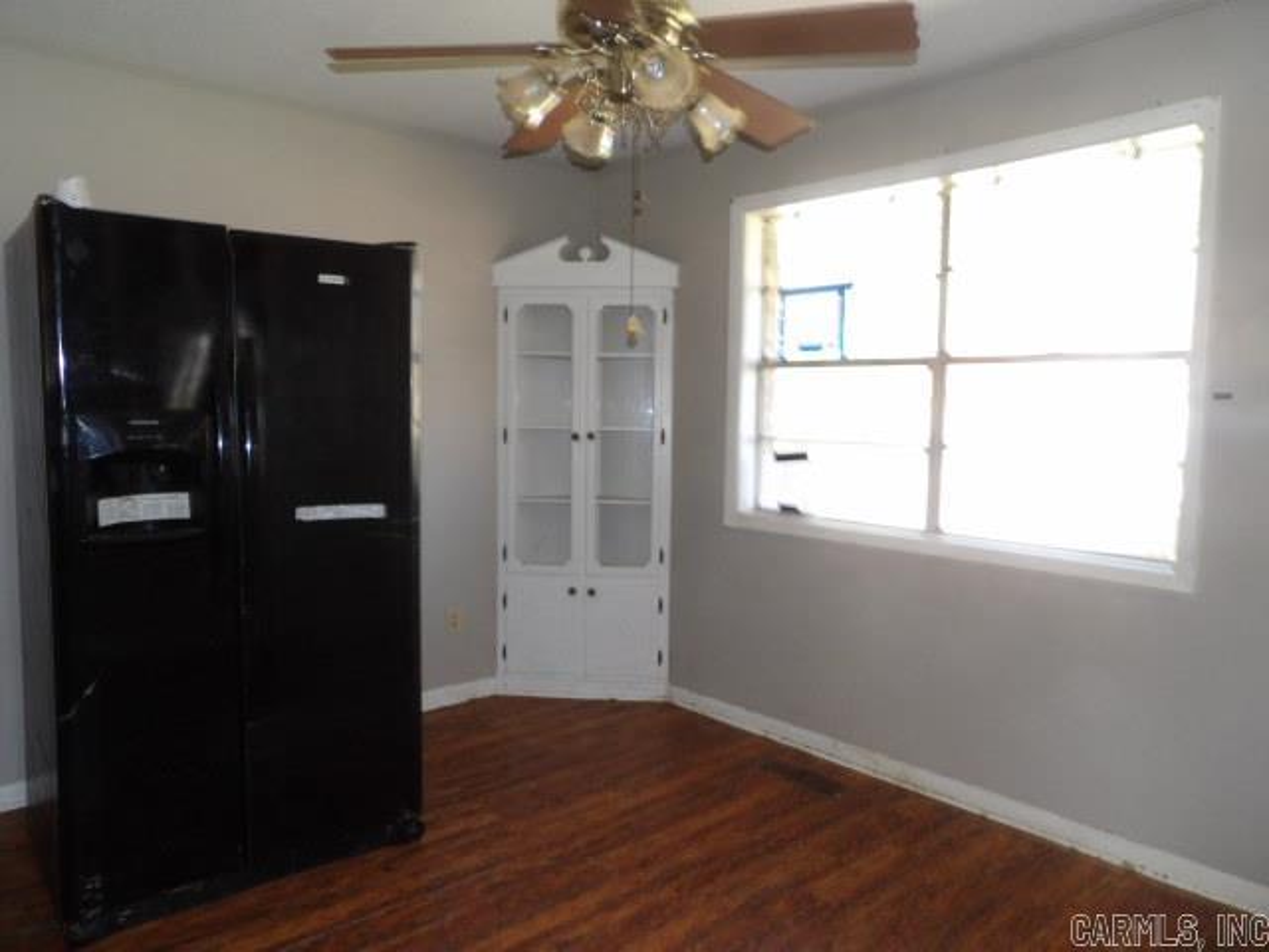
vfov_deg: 56.8
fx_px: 880
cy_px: 476
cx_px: 634
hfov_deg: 71.6
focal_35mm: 24
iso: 200
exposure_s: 1/31
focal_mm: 4.3
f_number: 3.2
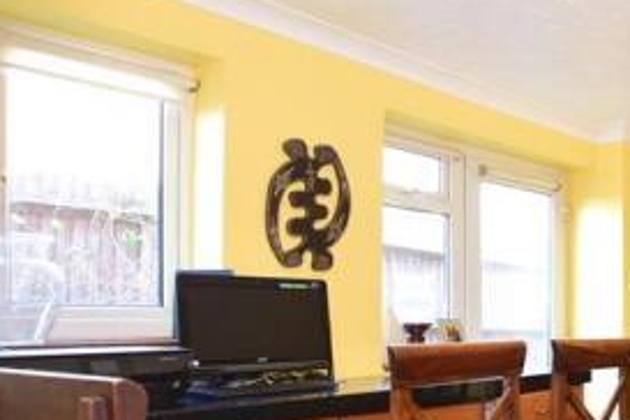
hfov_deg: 39.9
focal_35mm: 36
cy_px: 308
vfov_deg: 36.1
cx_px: 736
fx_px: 630
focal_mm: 10
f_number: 5.6
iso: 400
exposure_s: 1/25
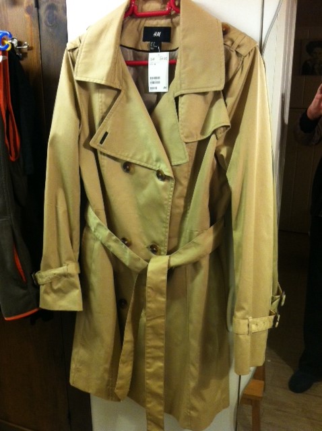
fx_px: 435
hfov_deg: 40.6
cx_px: 161
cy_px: 216
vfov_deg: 52.7
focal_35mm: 35
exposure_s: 1/15
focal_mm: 3.85
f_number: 2.8
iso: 200
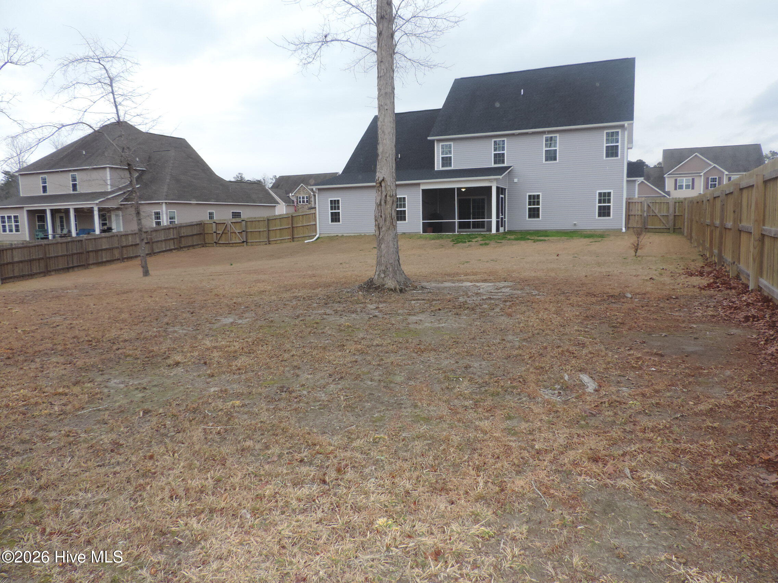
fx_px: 539
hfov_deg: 71.6
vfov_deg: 56.8
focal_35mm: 24
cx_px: 389
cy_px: 292
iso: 160
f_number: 3
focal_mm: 4.3
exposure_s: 1/400
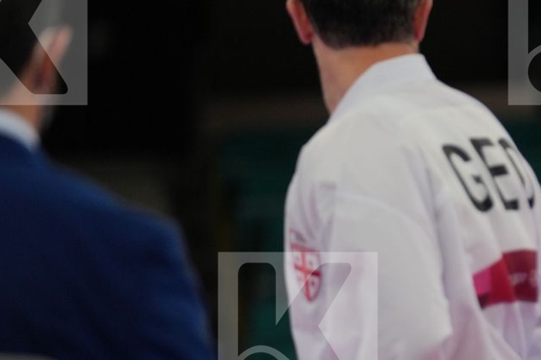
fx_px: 6805
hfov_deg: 4.5
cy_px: 330
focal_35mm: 453
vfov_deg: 3.0
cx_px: 588
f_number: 2.8
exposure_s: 1/1000
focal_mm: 159
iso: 400
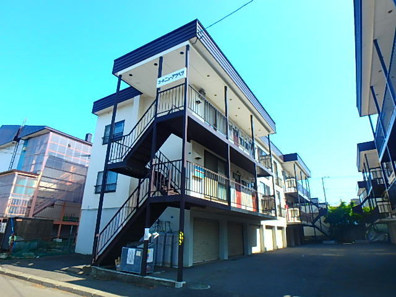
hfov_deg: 79.0
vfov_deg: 63.4
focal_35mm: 21
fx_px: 240
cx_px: 198
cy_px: 148
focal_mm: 3.7
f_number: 3.5
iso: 125
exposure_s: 1/500
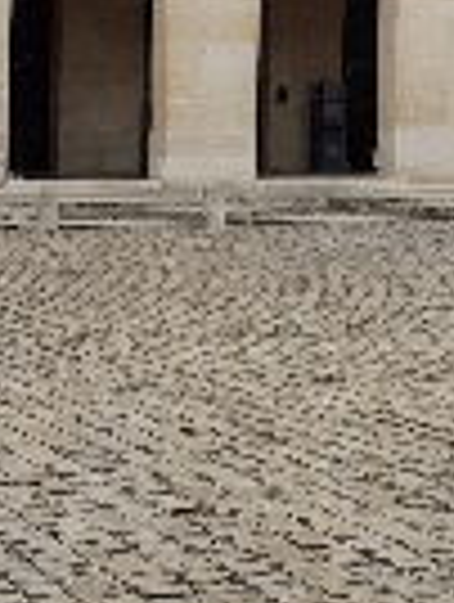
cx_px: 463
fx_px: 2022
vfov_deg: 16.6
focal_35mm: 116
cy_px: 0
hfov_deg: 12.6
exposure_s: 1/944
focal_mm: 4.2
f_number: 1.7
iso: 40
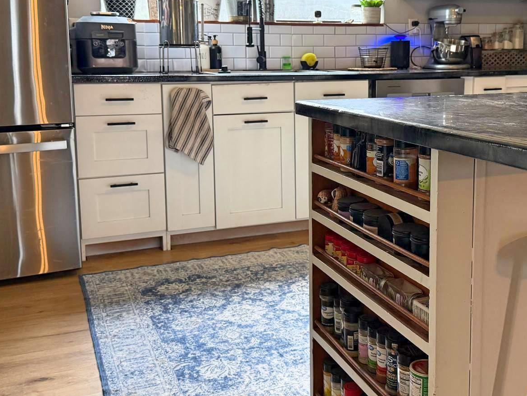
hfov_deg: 44.4
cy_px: 141
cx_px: 328
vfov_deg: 34.1
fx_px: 640
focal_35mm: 42
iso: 200
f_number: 1.78
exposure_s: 1/115
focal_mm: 6.76
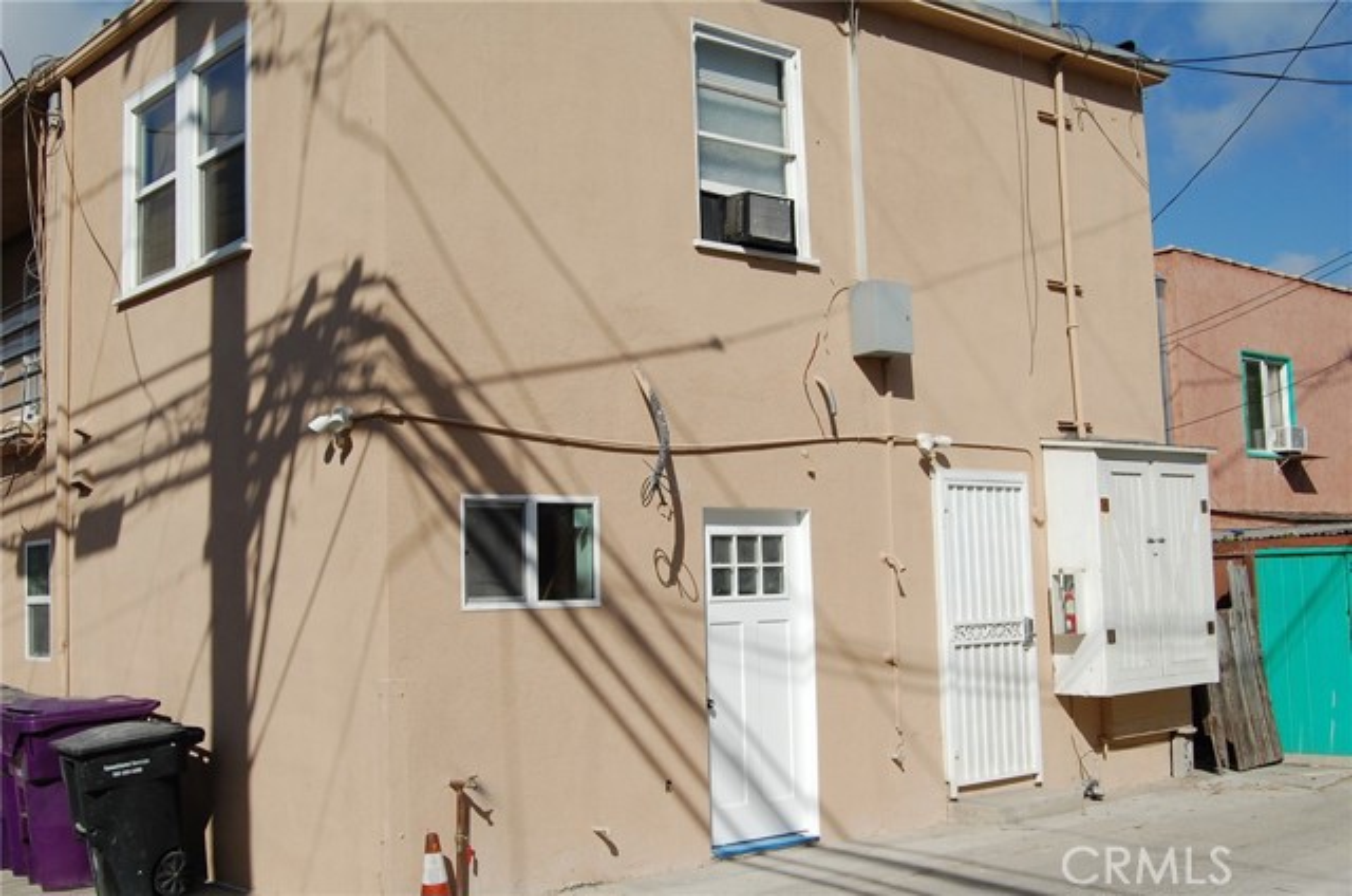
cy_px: 448
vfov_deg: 31.8
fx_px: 1574
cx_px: 676
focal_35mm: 42
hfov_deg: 46.5
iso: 200
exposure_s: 1/500
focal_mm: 28
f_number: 11
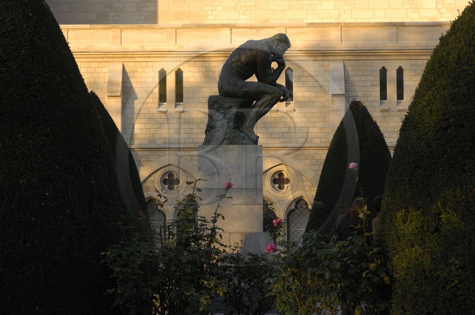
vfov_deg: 18.9
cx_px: 238
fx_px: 949
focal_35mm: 72
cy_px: 158
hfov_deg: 28.1
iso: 100
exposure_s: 1/160
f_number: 4
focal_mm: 48
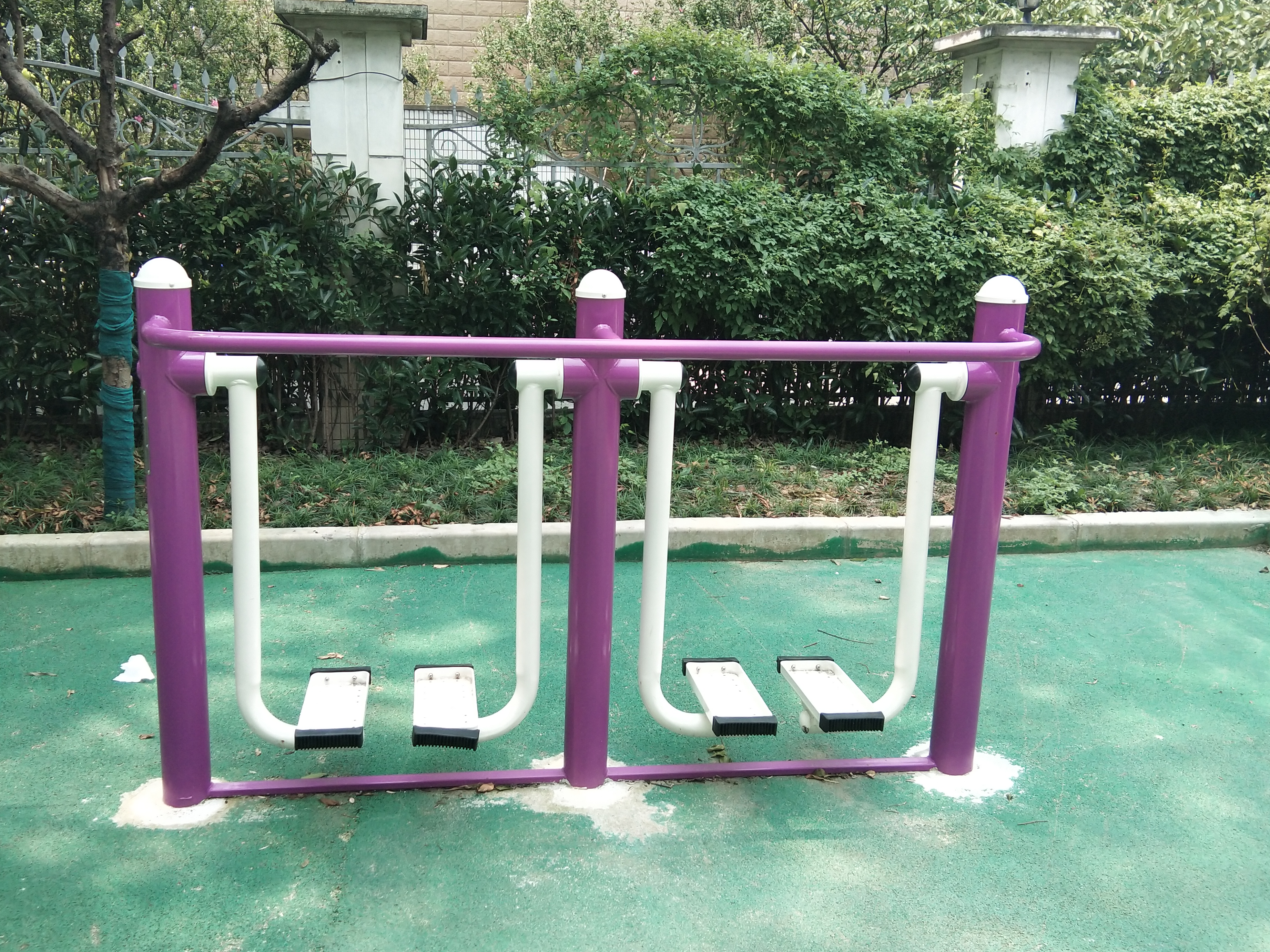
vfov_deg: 40.7
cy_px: 463
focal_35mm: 35
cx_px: 589
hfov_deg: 52.6
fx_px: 1284
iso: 50
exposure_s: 1/272
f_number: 2.2
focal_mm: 3.69
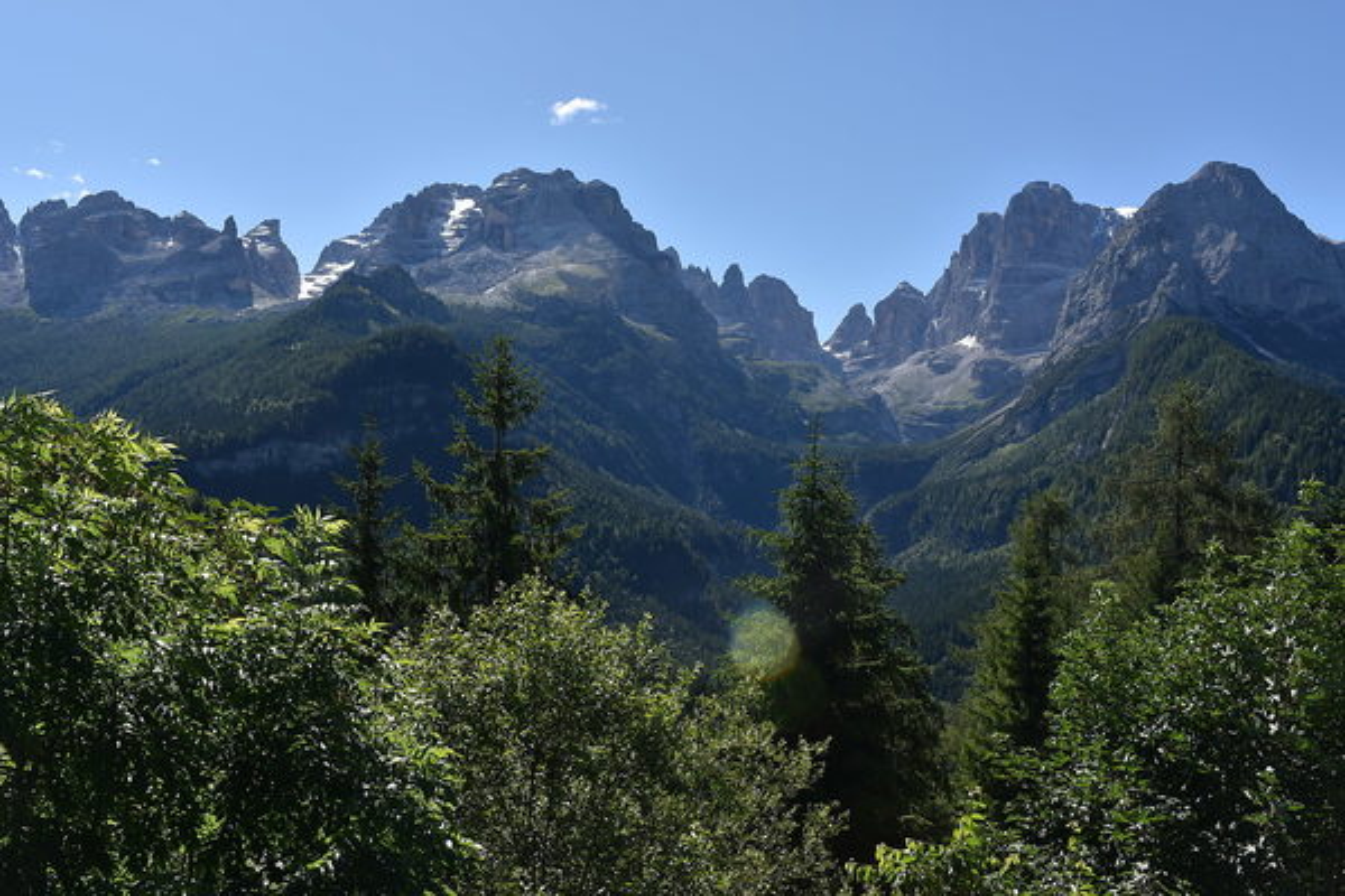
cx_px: 672
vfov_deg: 37.9
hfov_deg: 54.4
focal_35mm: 35
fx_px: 1308
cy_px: 448
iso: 100
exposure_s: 1/125
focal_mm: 35
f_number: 13
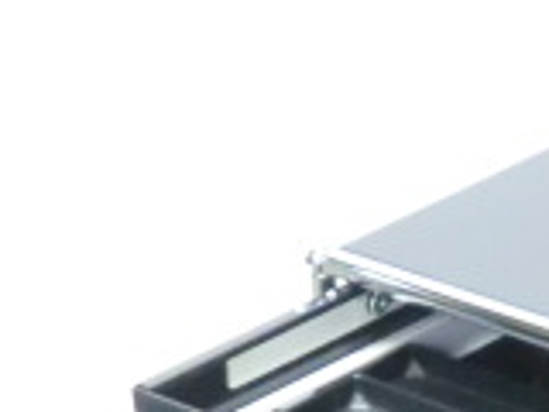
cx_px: 734
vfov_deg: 8.1
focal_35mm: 180
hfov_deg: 10.7
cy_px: 621
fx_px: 2855
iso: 800
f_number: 4.3
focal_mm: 8.2
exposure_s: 1/10
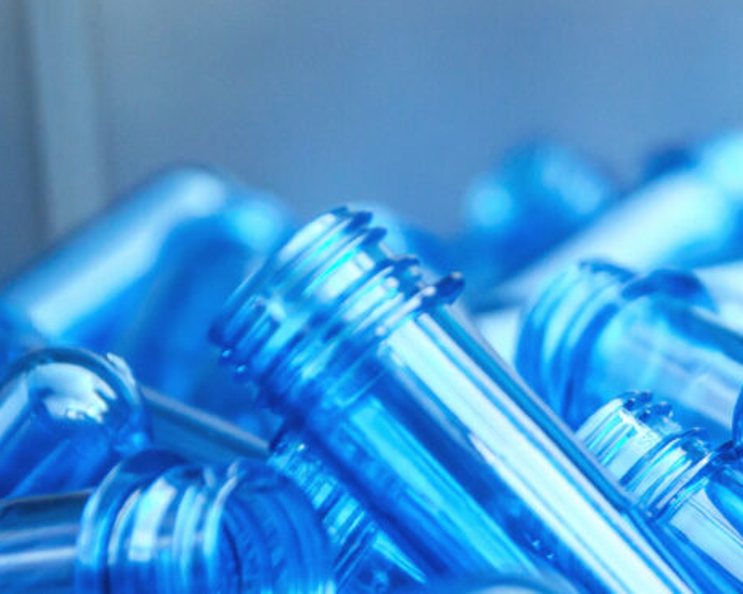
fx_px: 3408
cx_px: 748
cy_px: 407
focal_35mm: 155
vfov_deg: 10.0
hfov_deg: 12.3
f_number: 3.2
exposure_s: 1/100
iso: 800
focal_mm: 50
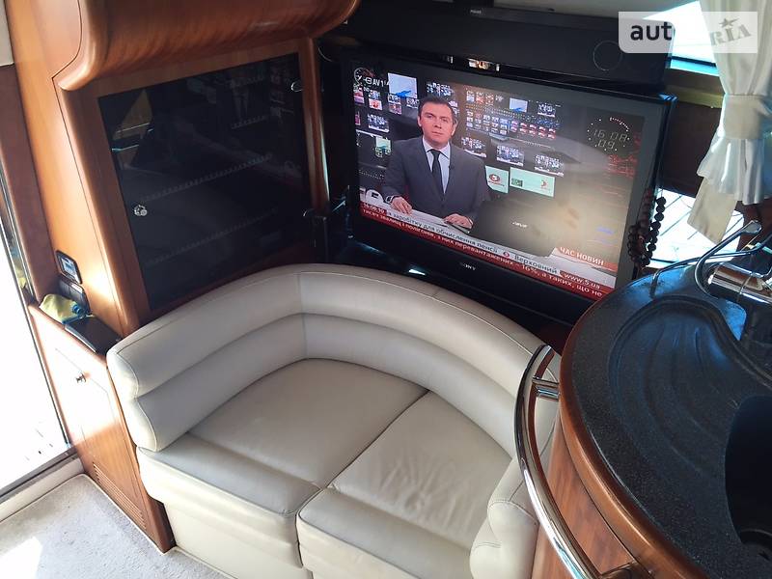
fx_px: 647
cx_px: 386
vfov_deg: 48.2
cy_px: 290
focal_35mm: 29
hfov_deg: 61.7
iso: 50
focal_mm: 4.2
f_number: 2.2
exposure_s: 1/100
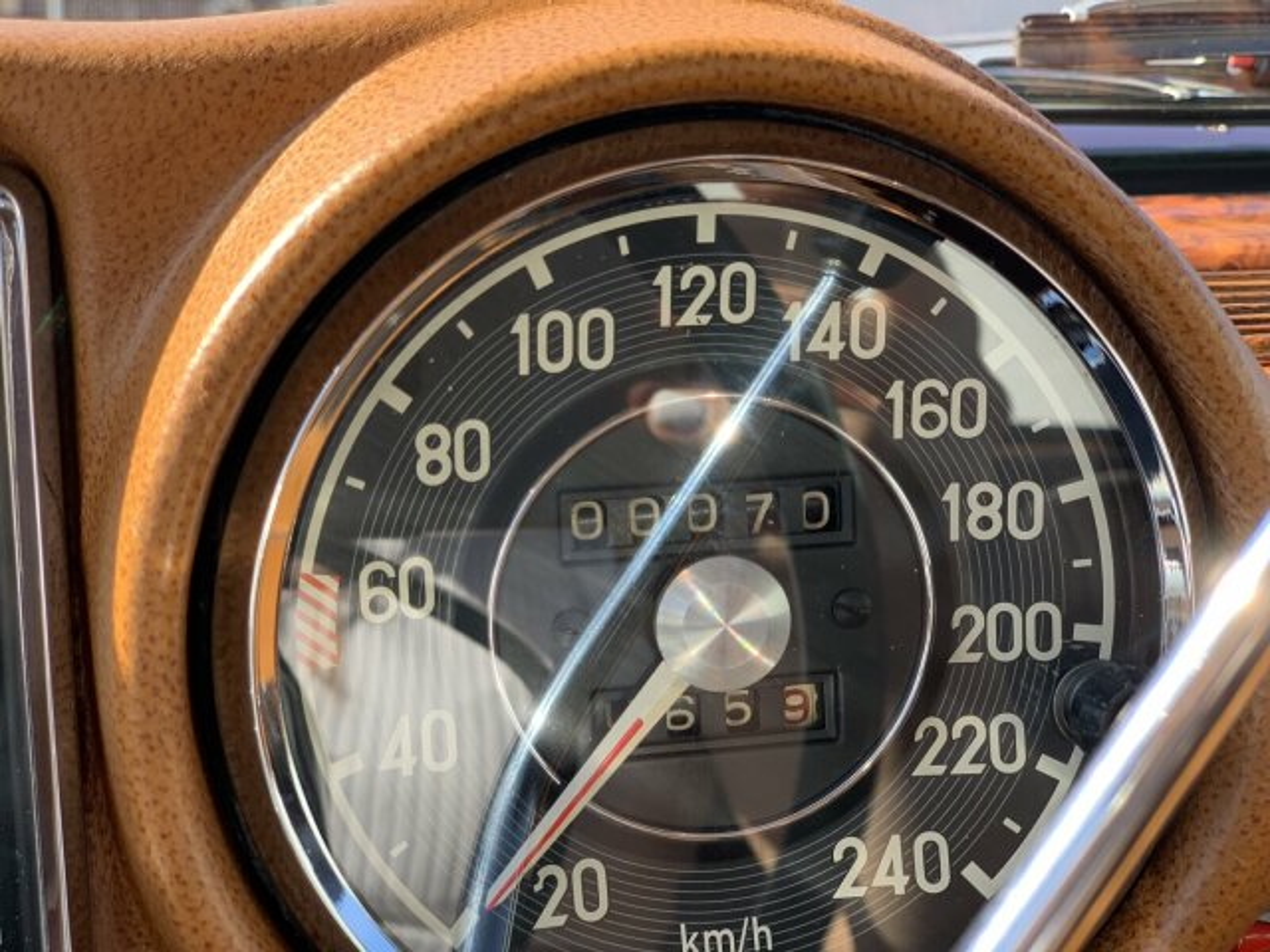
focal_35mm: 52
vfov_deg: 28.0
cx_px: 635
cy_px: 476
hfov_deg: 36.8
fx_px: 1908
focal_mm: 6
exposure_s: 1/122
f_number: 2.4
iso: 16
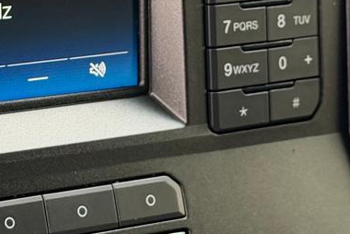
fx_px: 1635
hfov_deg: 12.0
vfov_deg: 8.2
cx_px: -25
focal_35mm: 168
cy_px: 55
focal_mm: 6.76
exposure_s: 1/160
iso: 200
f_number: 1.78
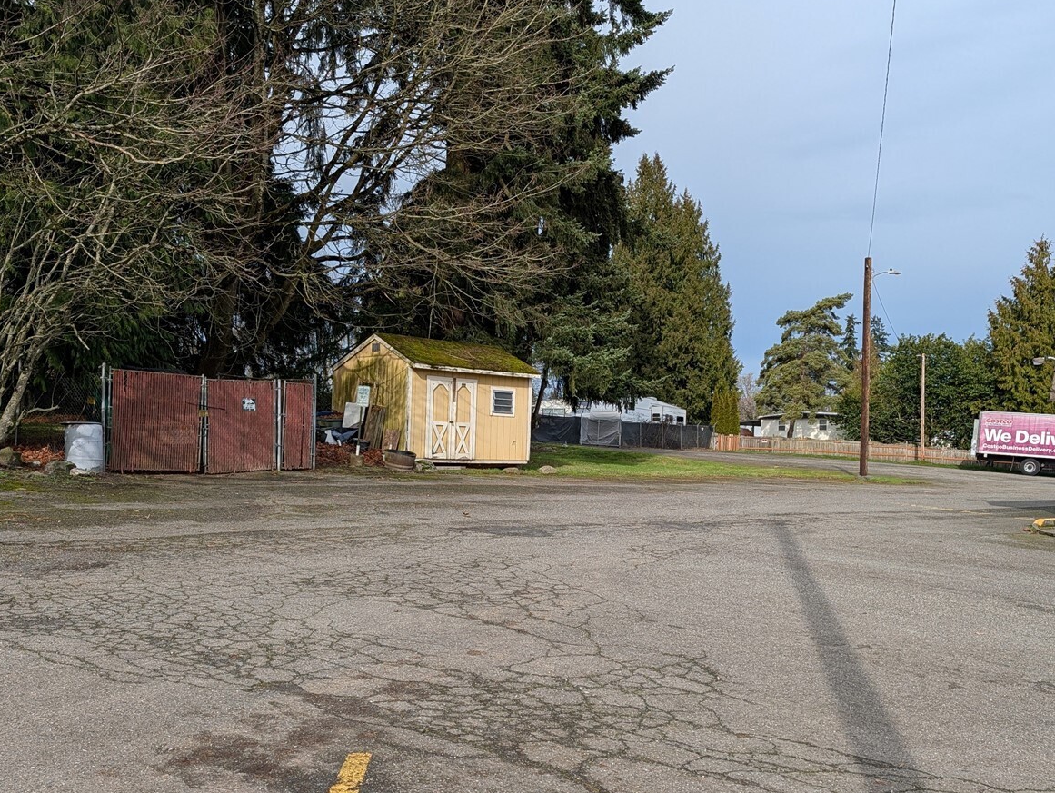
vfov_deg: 42.8
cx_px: 530
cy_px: 477
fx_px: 1007
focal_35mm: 33
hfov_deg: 55.3
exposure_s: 1/917
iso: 21
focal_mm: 6.9
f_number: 1.68
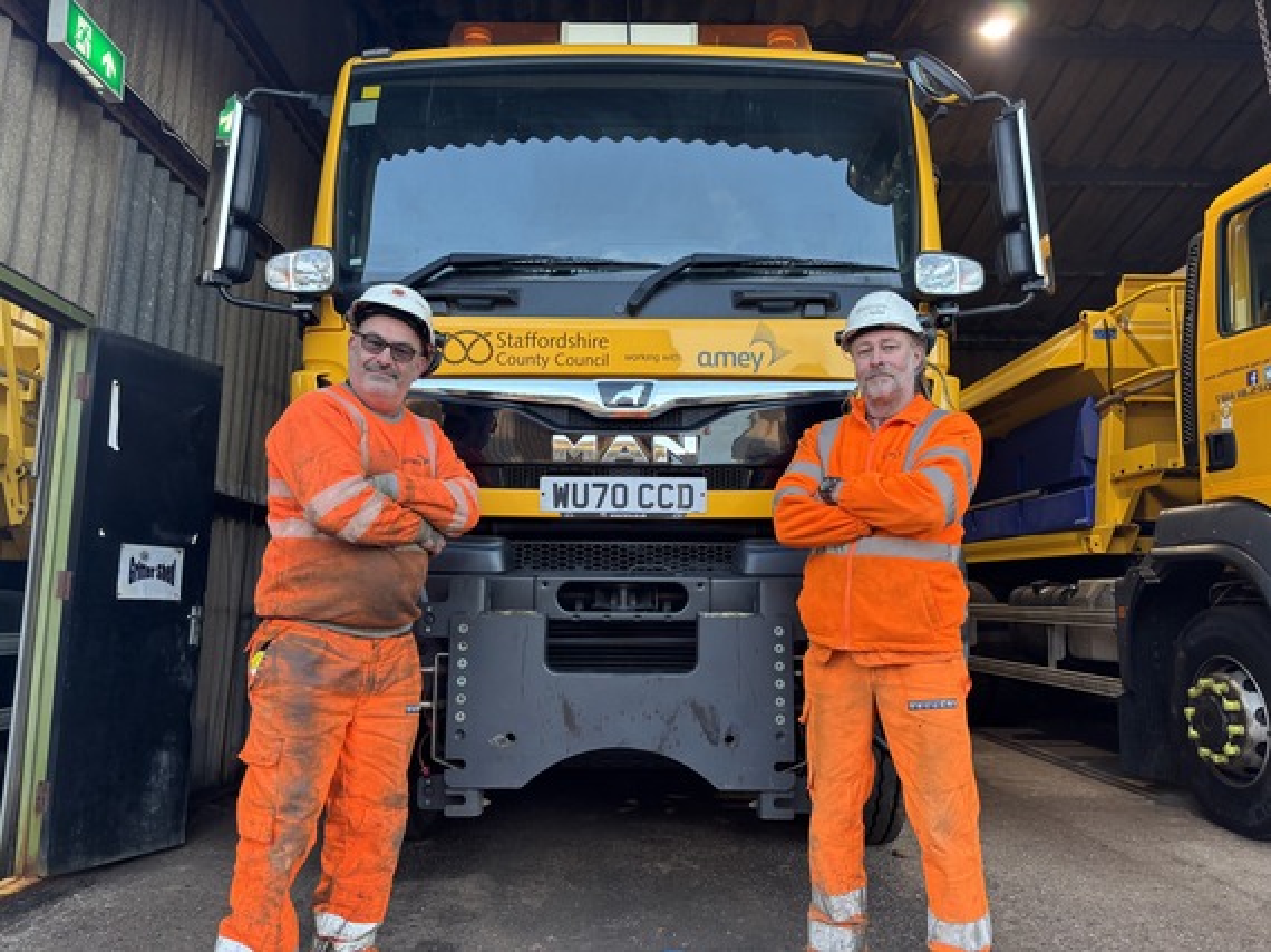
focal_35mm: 26
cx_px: 636
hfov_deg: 67.3
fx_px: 954
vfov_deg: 53.0
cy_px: 476
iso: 64
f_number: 1.6
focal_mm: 5.96
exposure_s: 1/121
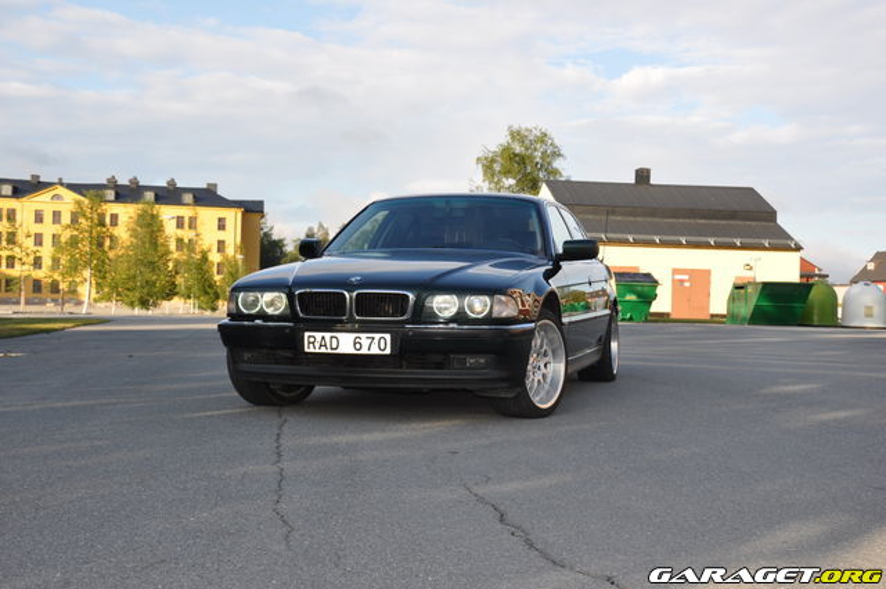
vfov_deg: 28.0
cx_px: 443
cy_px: 294
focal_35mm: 48
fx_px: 1180
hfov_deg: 41.2
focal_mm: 32
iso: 200
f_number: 8
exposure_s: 1/200
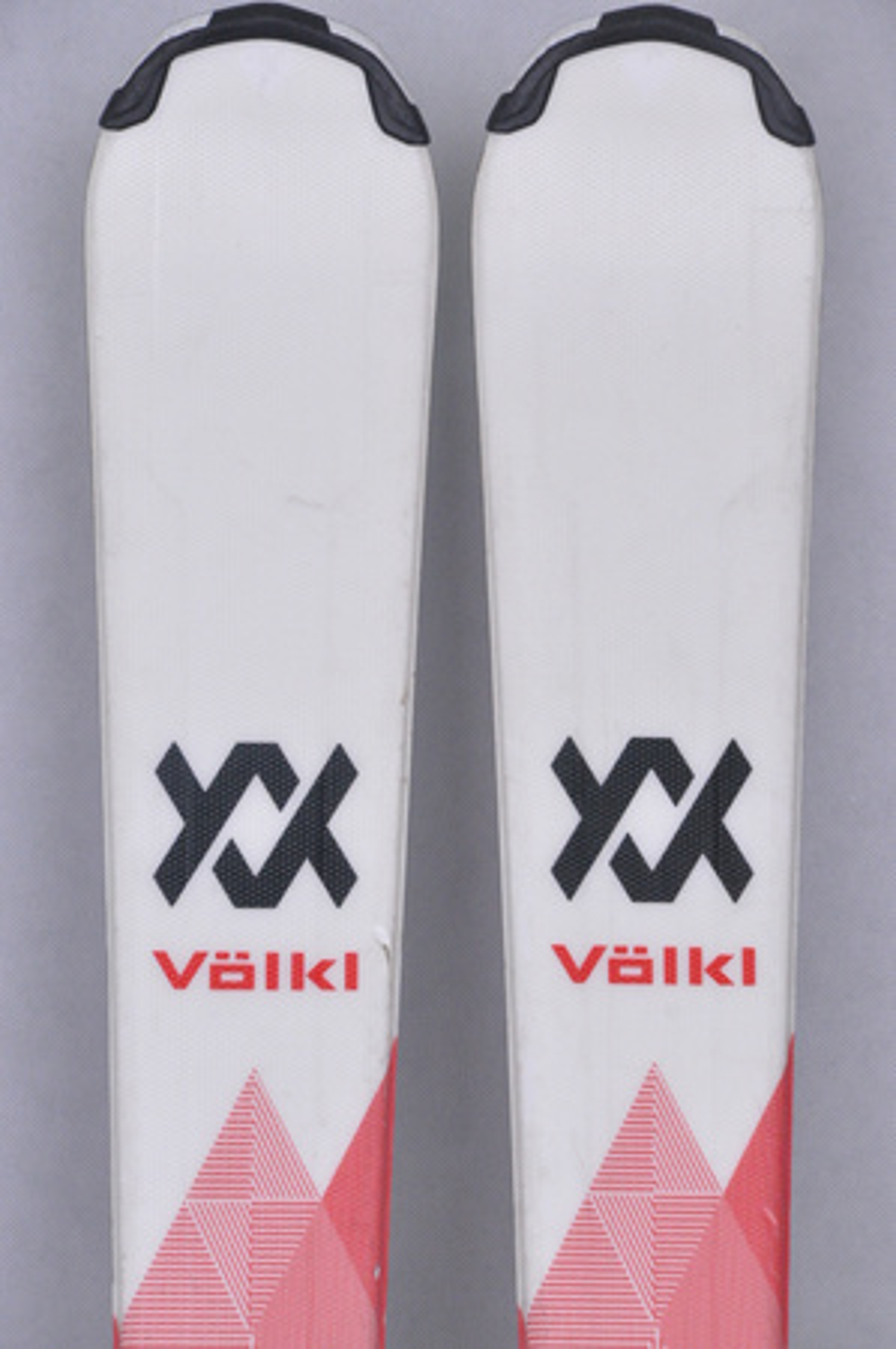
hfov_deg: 8.7
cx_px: 448
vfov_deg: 13.1
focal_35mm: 158
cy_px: 674
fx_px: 5893
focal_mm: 105
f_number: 9.5
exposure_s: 1/125
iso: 3200
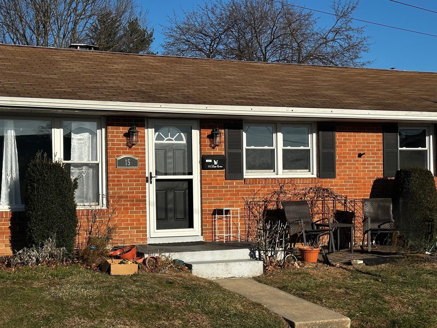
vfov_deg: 24.8
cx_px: 217
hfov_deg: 32.7
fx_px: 745
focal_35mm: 59
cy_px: 201
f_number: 1.78
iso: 64
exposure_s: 1/5263
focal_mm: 6.86
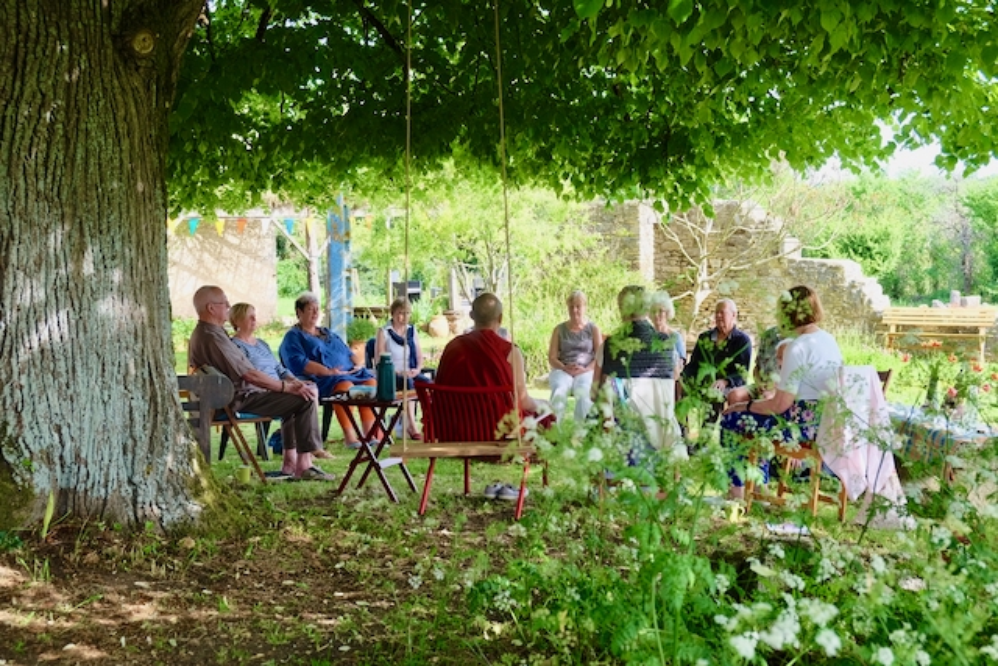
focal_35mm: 43
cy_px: 333
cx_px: 499
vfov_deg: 31.2
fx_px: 1192
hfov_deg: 45.4
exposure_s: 1/140
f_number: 4.5
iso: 400
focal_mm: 28.9
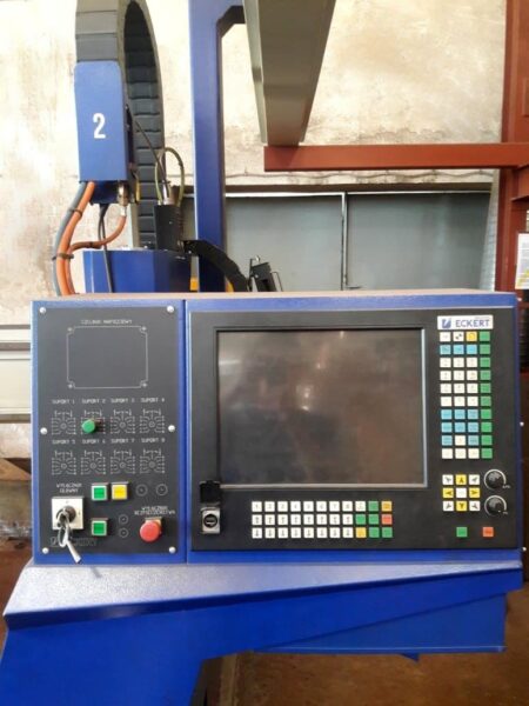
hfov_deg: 49.7
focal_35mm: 28
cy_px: 353
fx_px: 571
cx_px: 264
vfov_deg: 63.4
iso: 250
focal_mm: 3.7
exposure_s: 1/17
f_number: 1.9
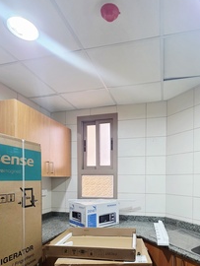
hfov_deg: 60.8
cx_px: 116
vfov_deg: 73.6
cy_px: 181
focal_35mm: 22
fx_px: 169
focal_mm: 2.2
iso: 160
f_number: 1.9
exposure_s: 1/101
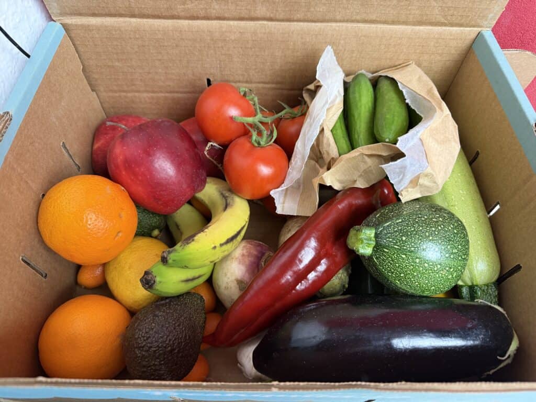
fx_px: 372
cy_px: 201
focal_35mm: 24
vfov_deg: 56.8
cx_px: 268
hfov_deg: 71.6
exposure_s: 1/50
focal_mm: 6.76
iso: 250
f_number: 1.78
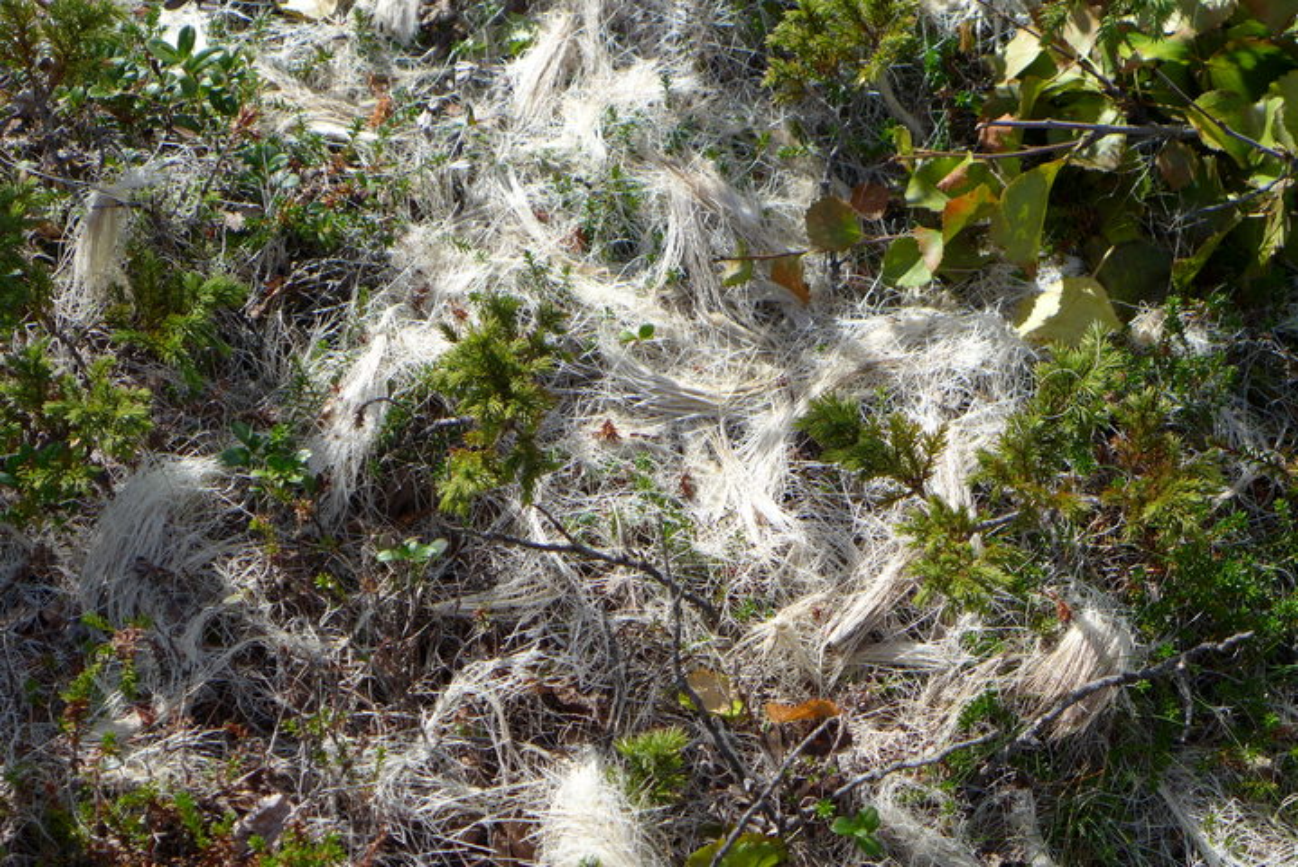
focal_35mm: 90
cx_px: 649
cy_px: 434
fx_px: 3246
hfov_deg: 22.6
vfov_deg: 15.2
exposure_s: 1/1300
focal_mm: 17.7
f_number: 2.8
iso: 80
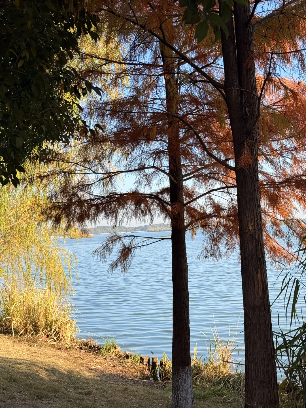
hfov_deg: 30.3
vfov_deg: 39.7
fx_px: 566
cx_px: 153
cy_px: 204
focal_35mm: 48
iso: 80
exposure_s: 1/1353
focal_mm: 6.76
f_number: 1.78
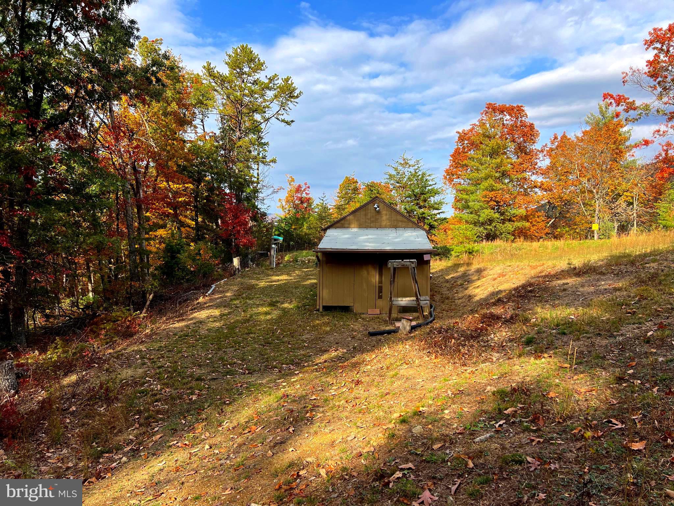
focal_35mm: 26
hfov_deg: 67.3
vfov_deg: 53.1
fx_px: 506
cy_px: 253
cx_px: 337
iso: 50
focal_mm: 5.7
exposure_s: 1/2165
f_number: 1.5
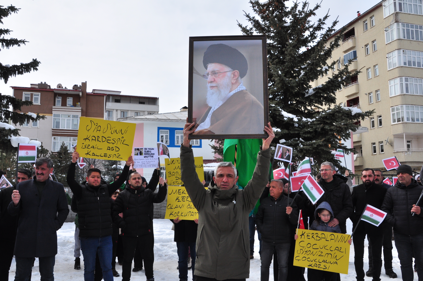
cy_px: 140
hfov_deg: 59.6
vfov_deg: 41.6
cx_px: 212
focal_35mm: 32
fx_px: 370
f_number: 14
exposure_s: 1/800
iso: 400
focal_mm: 21
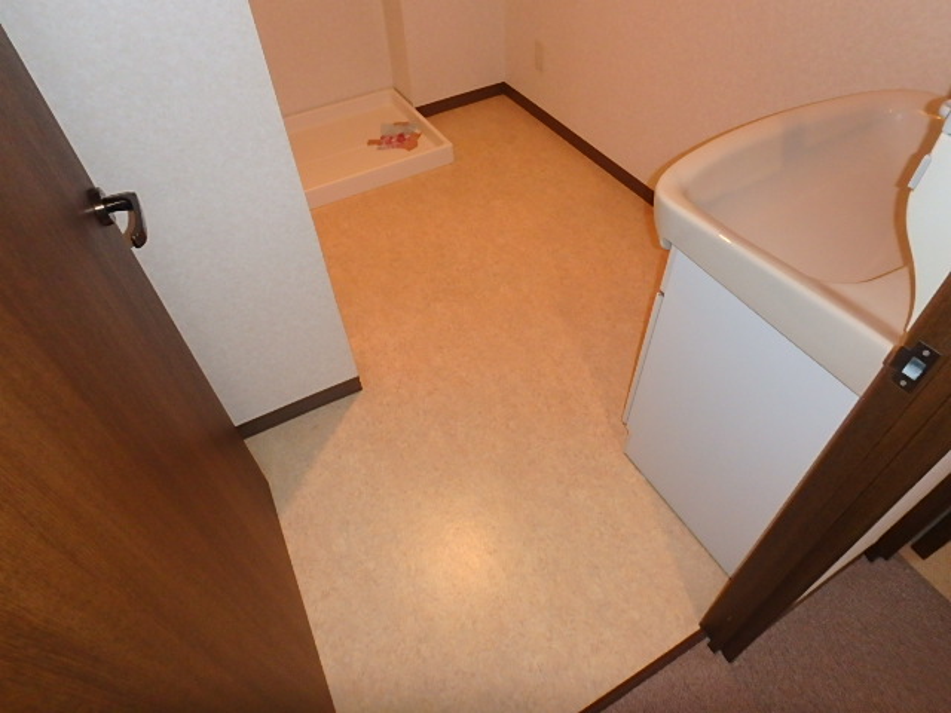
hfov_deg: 79.0
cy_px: 356
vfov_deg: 63.4
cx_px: 476
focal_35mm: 21
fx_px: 577
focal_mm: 3.7
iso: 400
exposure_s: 1/30
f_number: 3.5
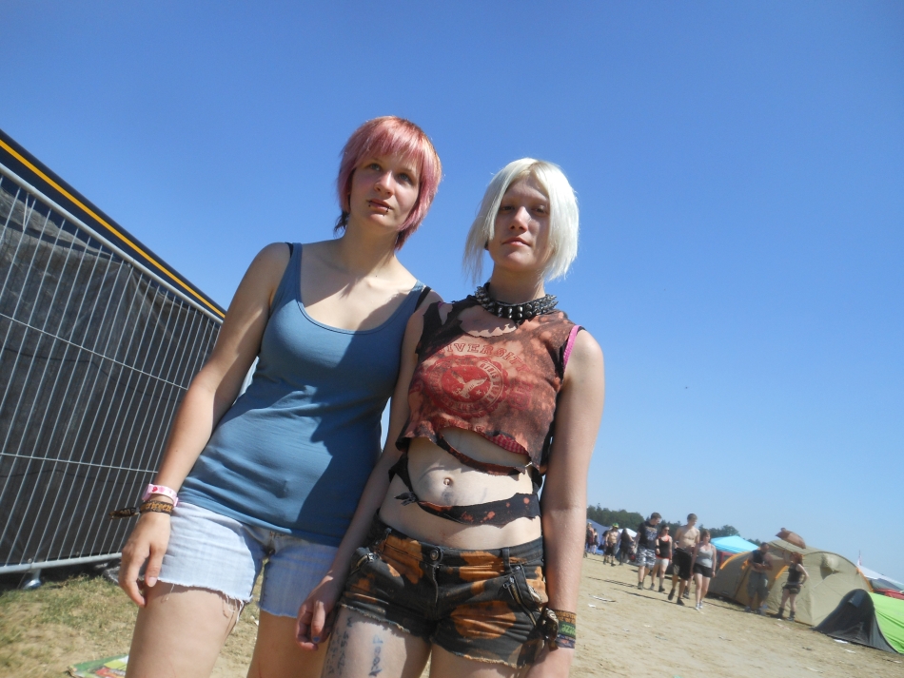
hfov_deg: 69.4
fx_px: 653
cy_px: 339
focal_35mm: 25
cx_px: 452
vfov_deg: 54.9
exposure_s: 1/1250
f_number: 3.2
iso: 80
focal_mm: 4.5
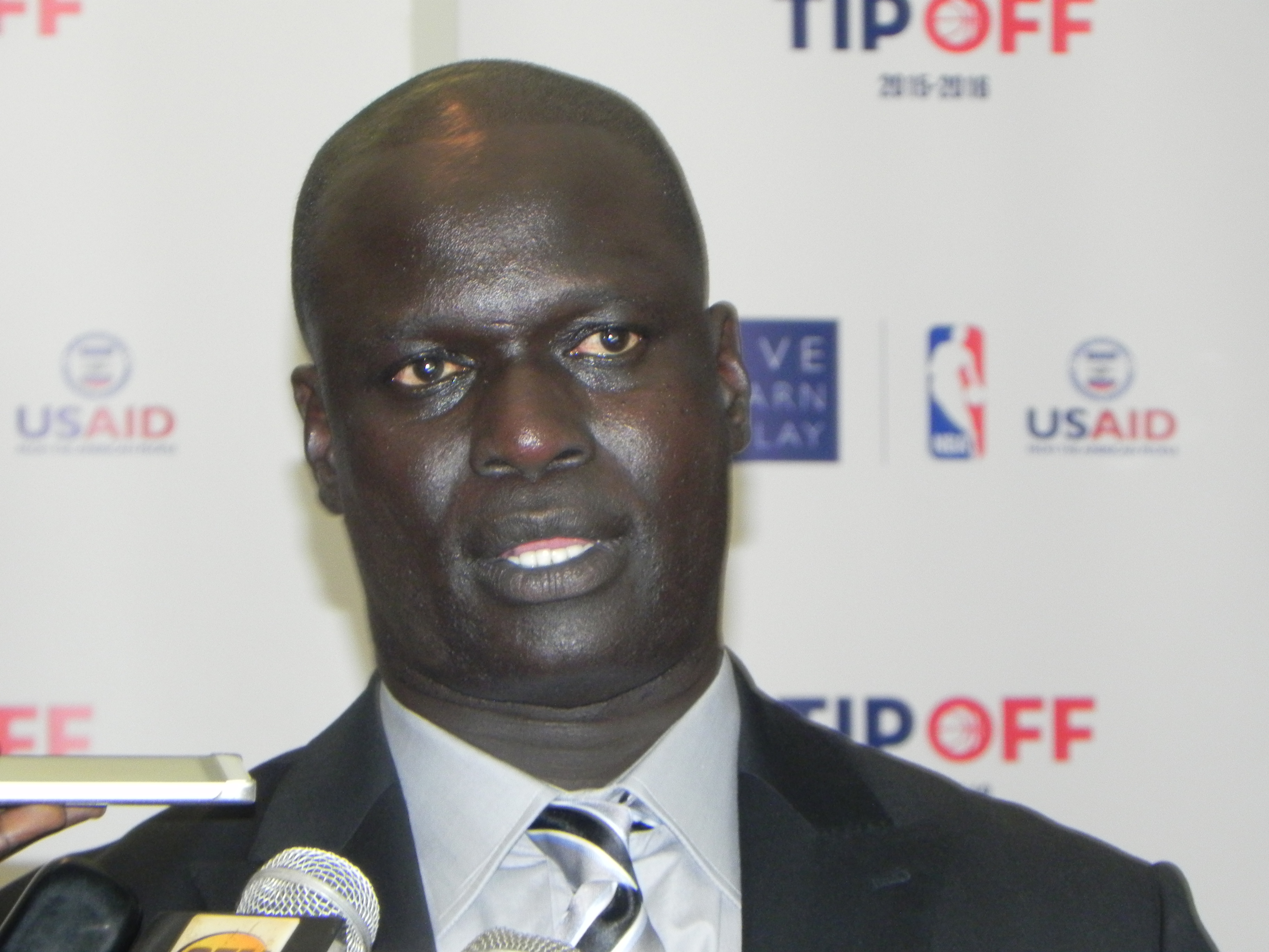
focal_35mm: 184
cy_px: 476
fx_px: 6745
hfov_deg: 10.7
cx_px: 634
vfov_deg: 8.1
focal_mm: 32.7
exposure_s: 1/30
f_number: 4.5
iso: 496
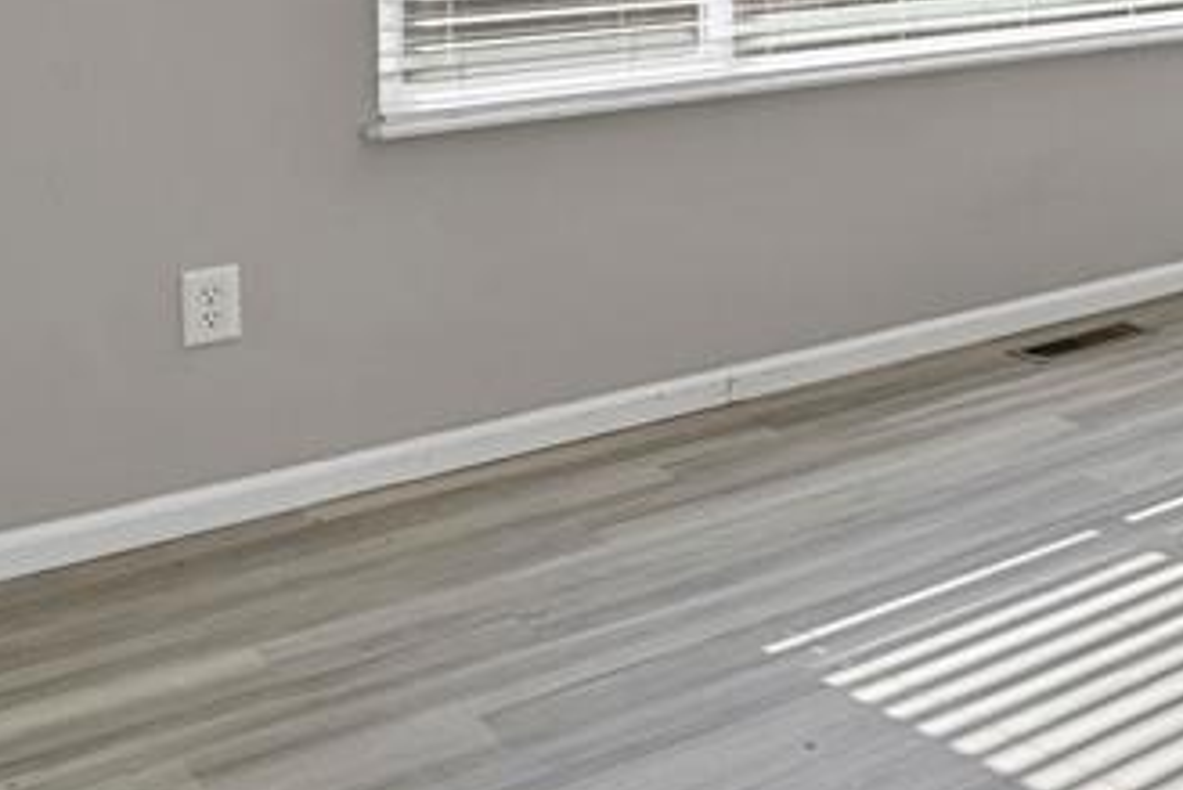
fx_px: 1742
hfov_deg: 27.6
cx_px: 1713
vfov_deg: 23.2
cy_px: -180
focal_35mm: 53
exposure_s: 1/20
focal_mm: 17
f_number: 8
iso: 560
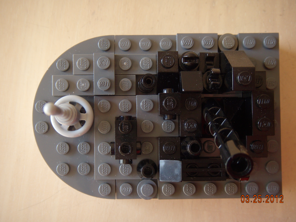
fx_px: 513
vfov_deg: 24.4
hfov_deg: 32.2
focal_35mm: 60
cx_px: 148
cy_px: 111
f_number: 3.8
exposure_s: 1/32.2
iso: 64
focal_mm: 10
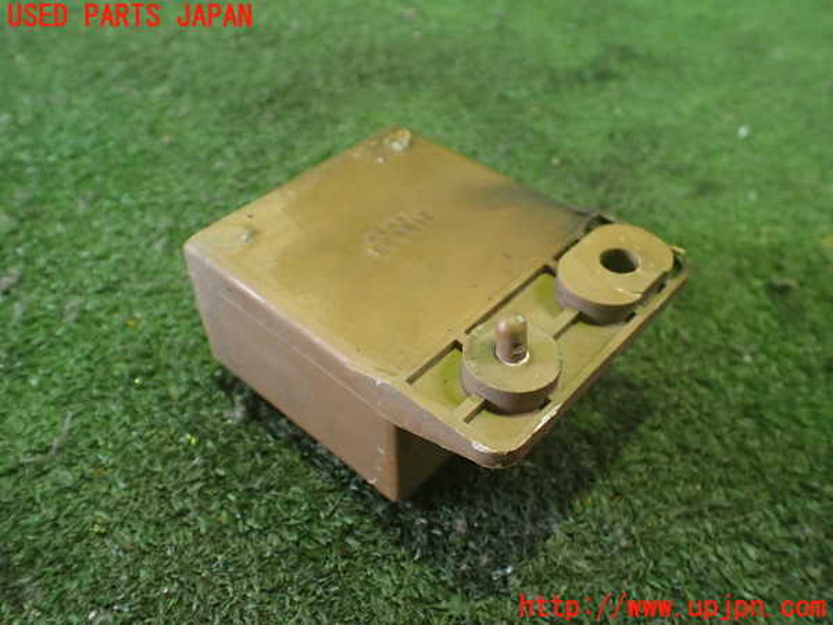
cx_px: 416
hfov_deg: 60.0
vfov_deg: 46.8
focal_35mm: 30
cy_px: 312
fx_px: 722
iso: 800
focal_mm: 5.4
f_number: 2.3
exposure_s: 1/30
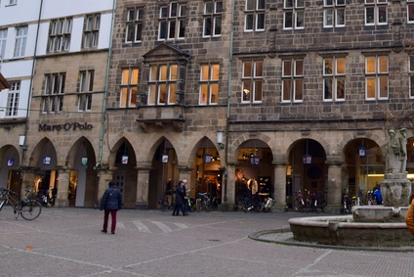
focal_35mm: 51
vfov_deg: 25.6
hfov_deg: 37.0
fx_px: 587
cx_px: 352
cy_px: 23
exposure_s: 1/80
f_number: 8
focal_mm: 18
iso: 400
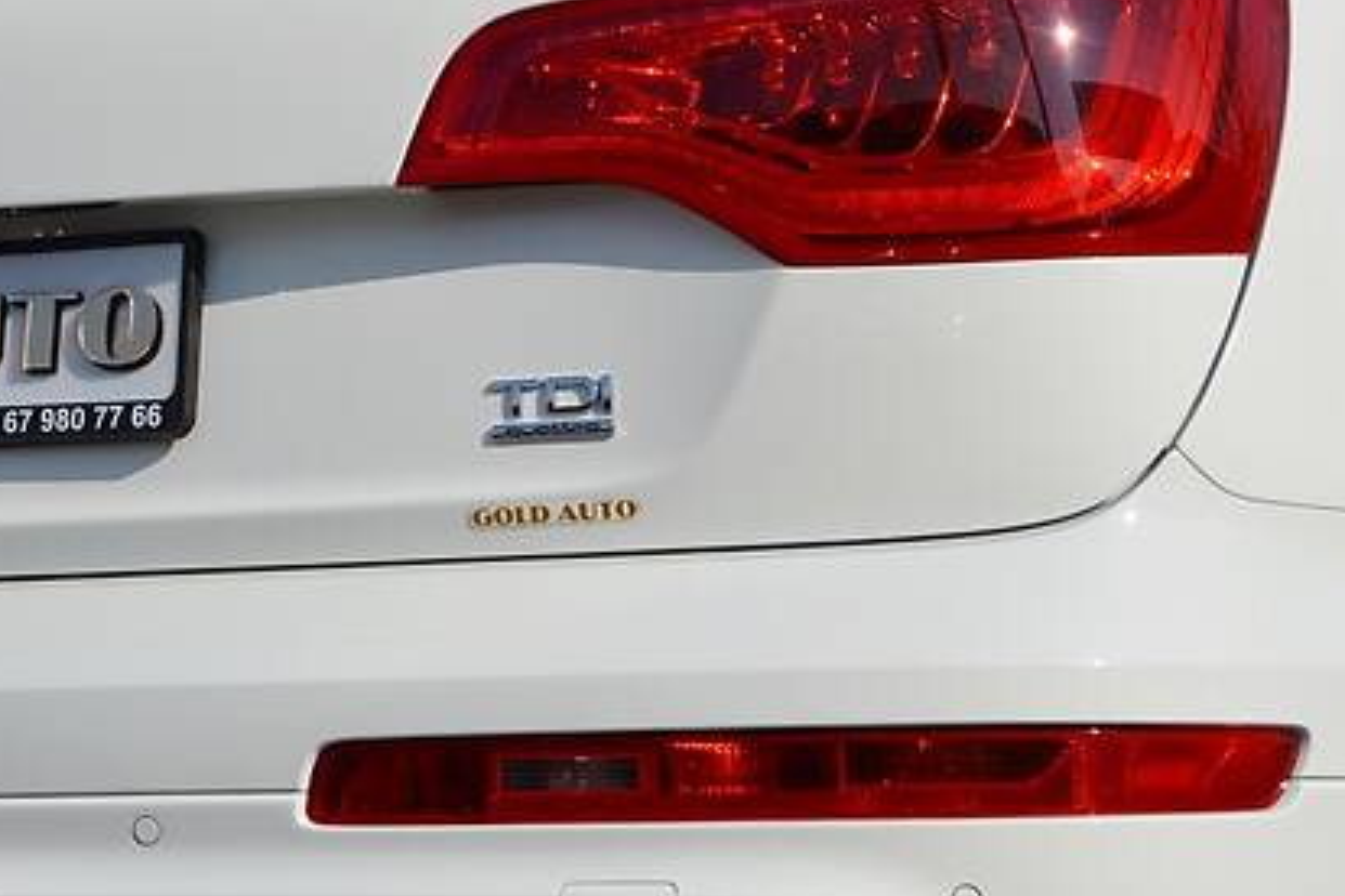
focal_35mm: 139
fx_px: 5193
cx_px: 185
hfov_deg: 14.6
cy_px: 110
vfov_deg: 9.8
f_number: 9
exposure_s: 1/320
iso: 100
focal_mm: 48
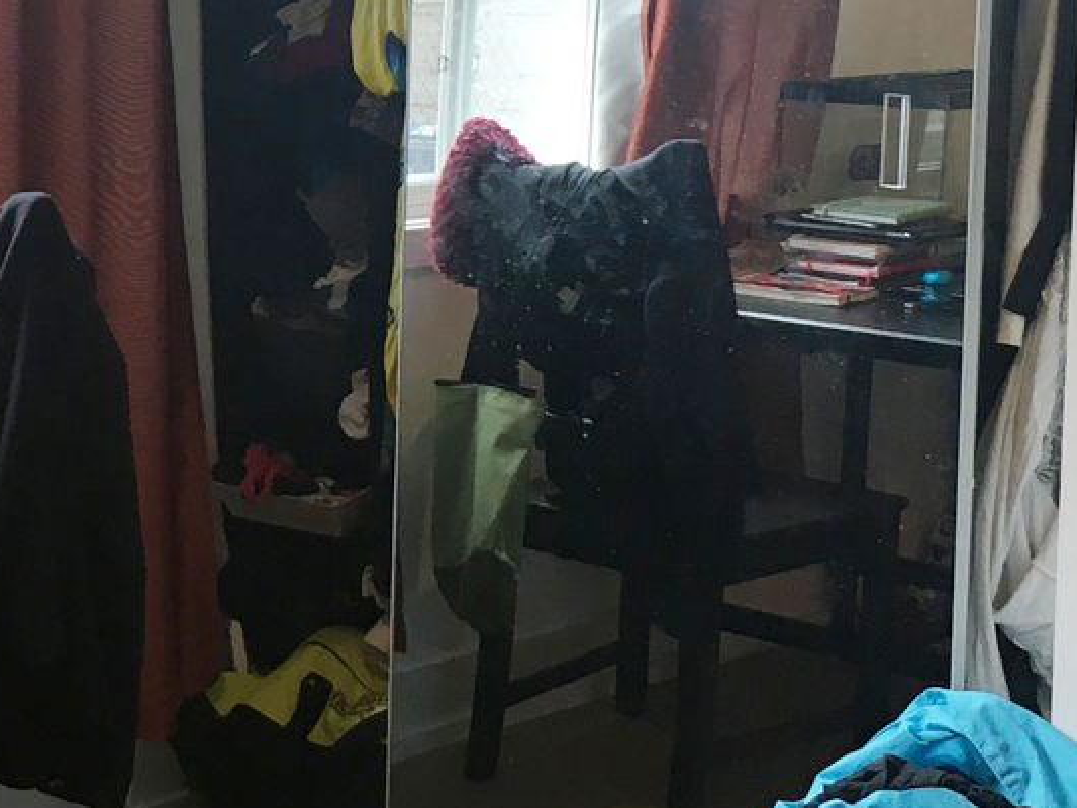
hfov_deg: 22.0
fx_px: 2707
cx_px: 99
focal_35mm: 87
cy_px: 111
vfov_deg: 16.8
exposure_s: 1/30
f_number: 2.2
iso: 32
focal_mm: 4.15
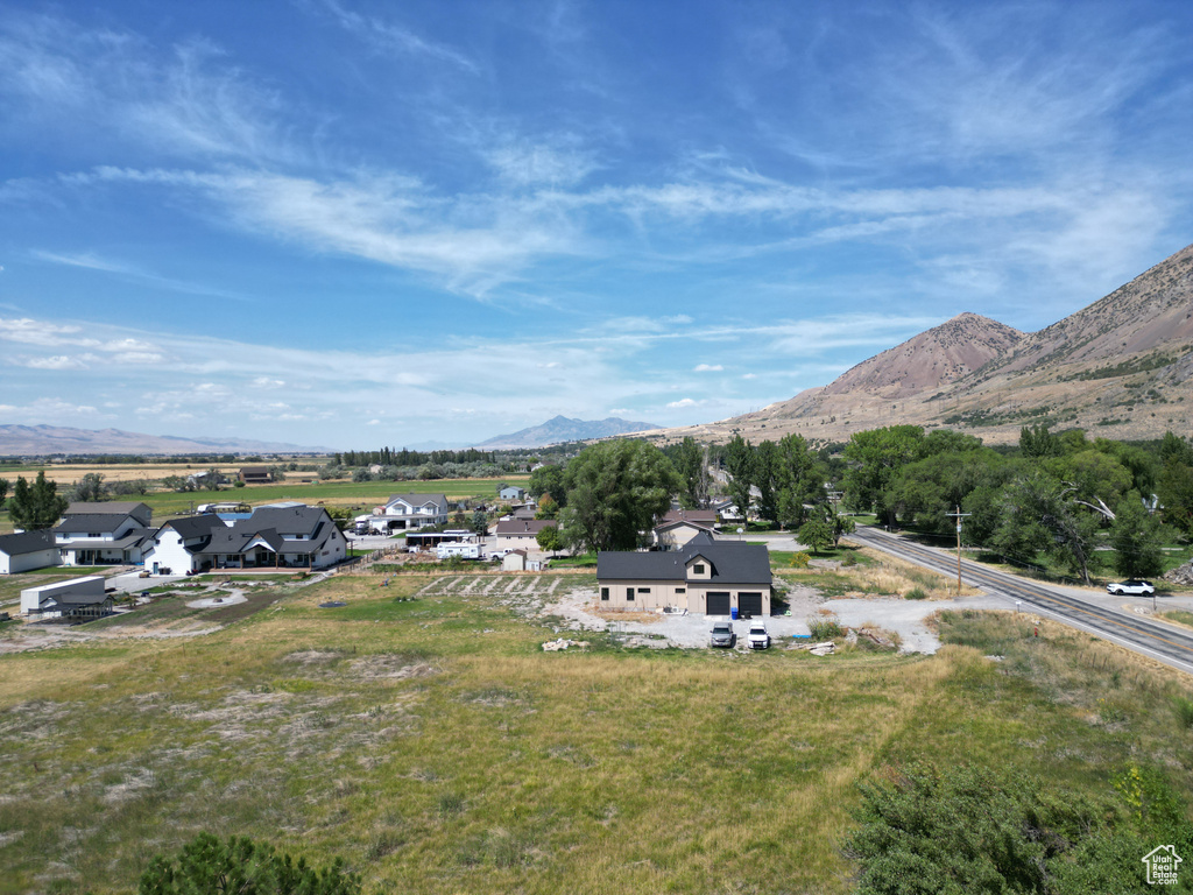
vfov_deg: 56.8
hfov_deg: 71.6
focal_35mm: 24
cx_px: 596
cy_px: 448
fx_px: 827
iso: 100
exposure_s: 1/2500
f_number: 1.7
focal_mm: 6.72
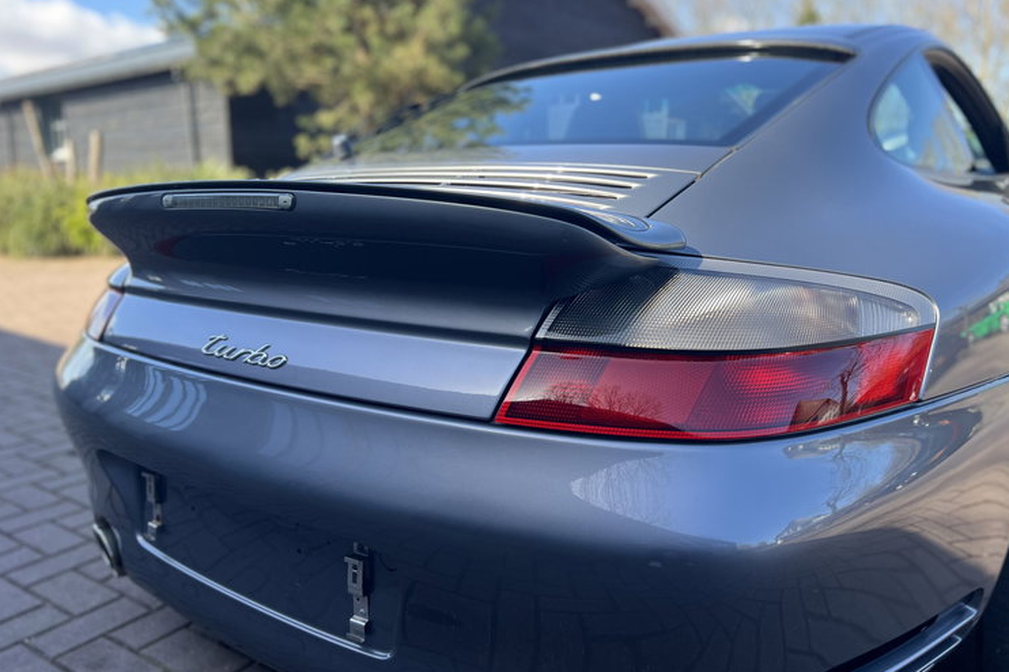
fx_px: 784
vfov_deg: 46.3
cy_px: 317
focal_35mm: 28
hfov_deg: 65.5
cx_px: 495
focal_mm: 5.7
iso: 50
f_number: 1.5
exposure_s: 1/687
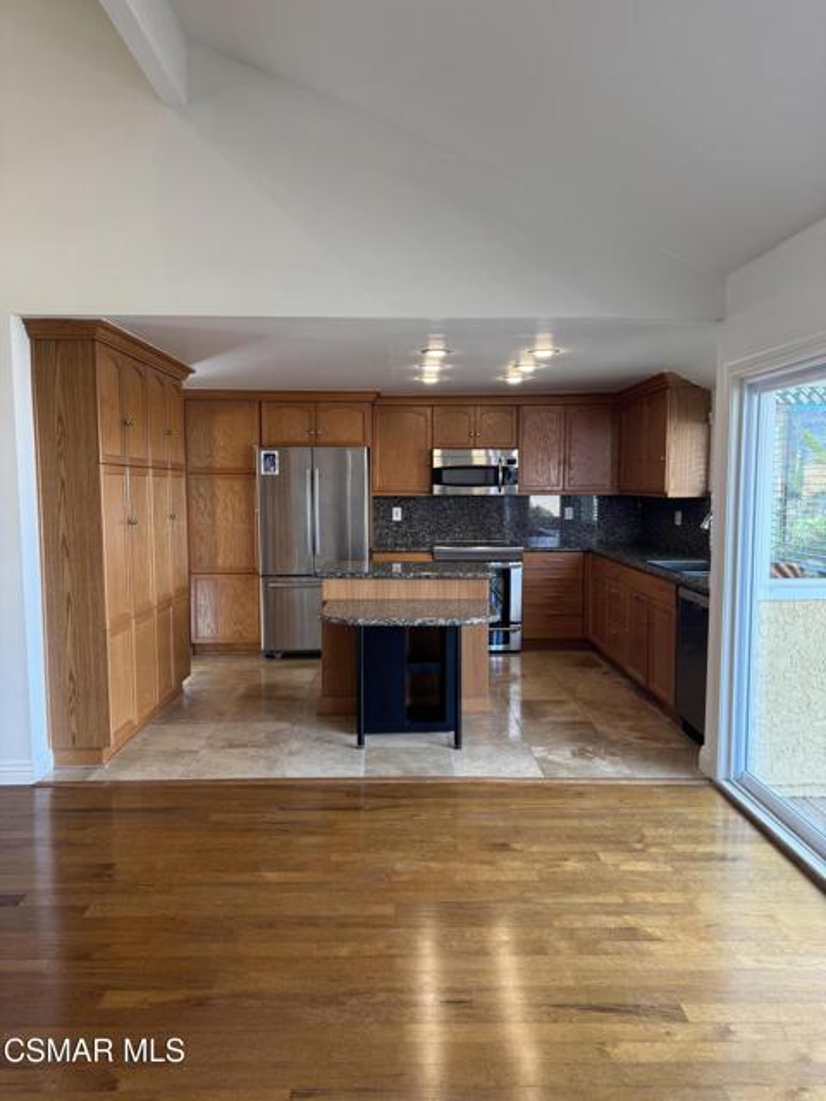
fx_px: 764
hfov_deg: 56.8
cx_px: 413
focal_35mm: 24
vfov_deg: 71.6
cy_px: 550
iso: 125
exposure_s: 1/120
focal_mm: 6.76
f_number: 1.78
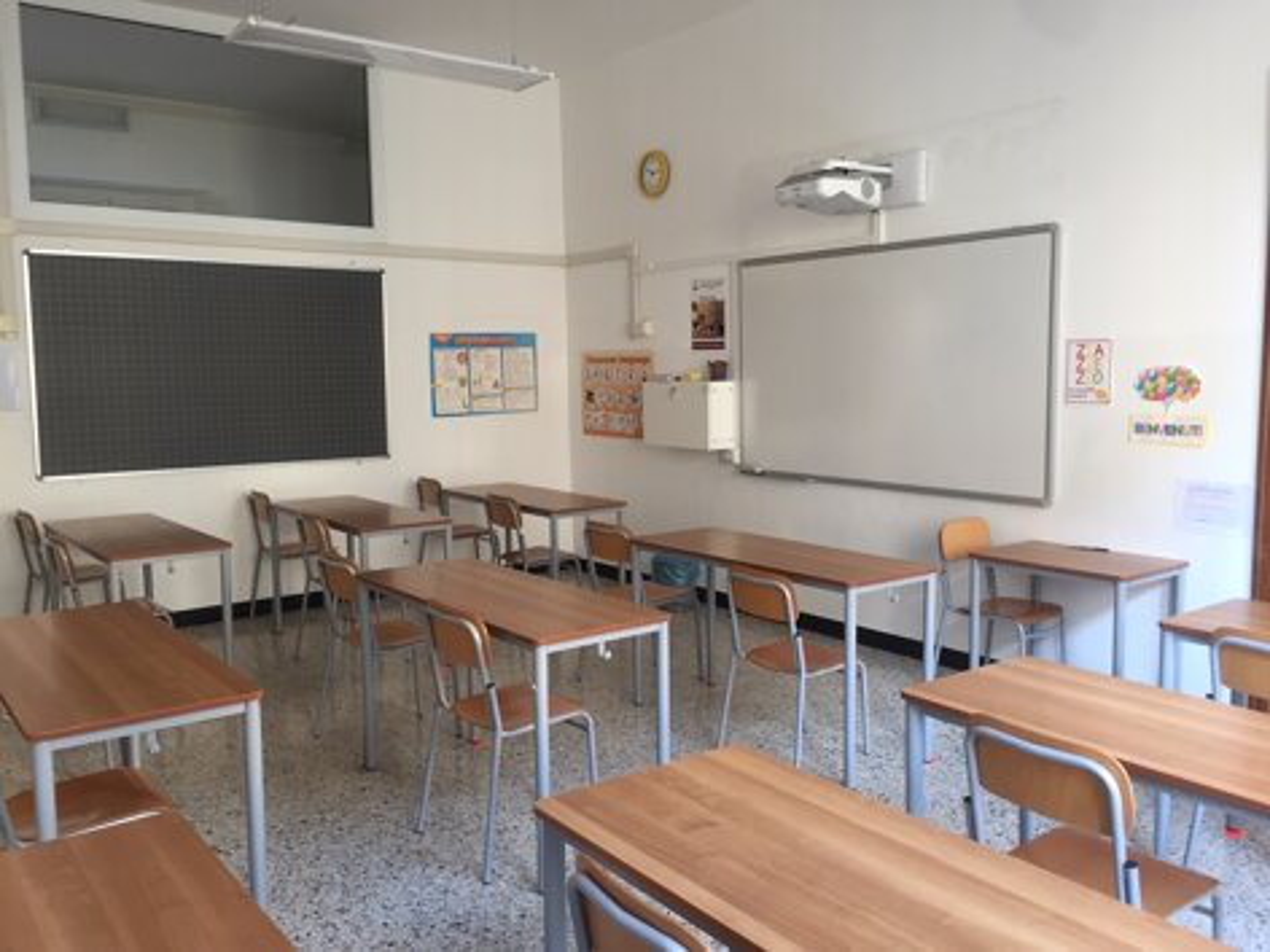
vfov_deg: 48.2
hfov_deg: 61.7
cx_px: 635
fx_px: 1064
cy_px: 476
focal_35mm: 29
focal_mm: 4.15
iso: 80
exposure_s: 1/33
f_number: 2.2
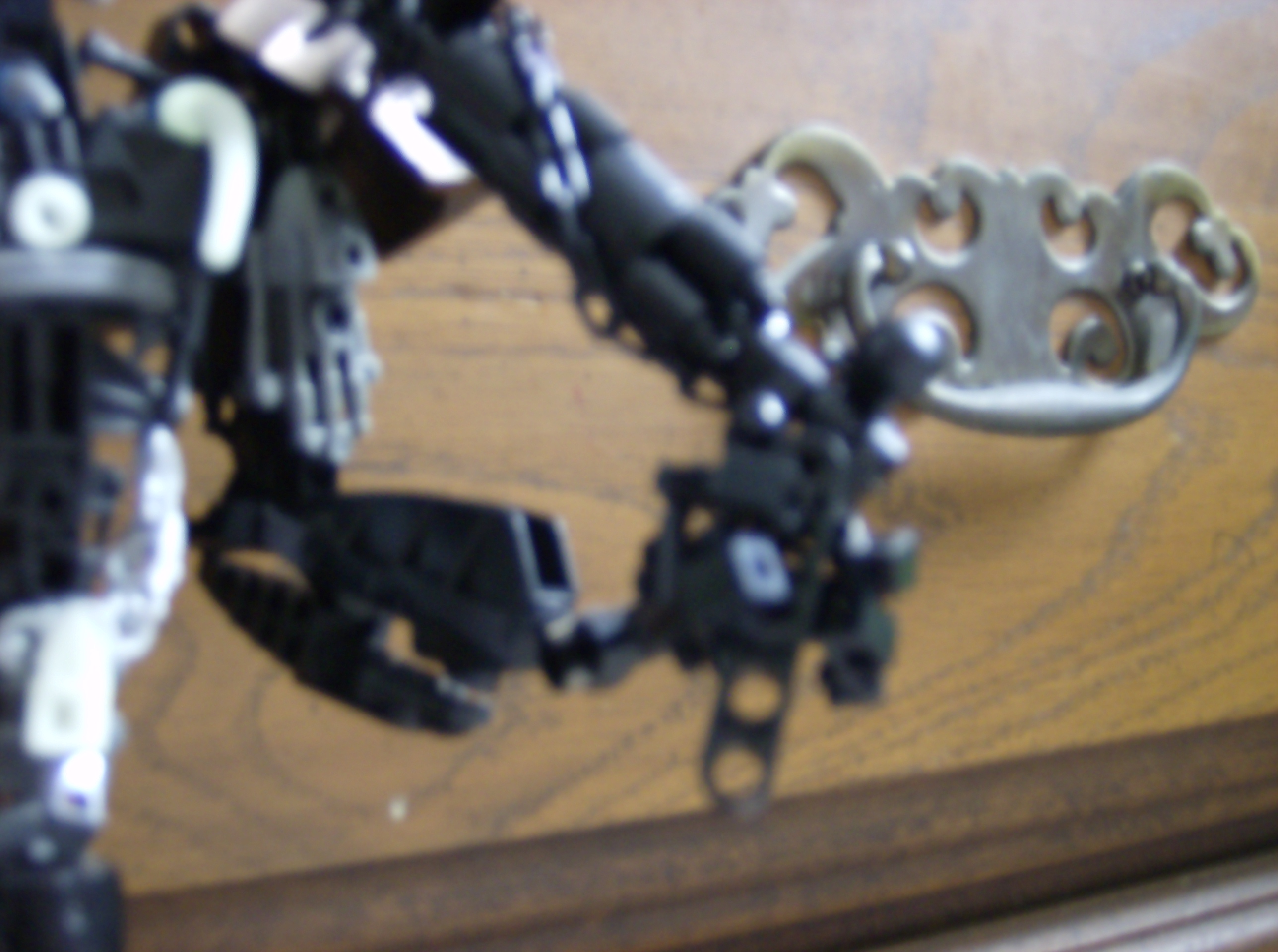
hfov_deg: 41.3
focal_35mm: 46
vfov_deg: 31.4
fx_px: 1694
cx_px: 639
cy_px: 476
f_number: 3.1
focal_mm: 7.7
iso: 200
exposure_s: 1/1.35
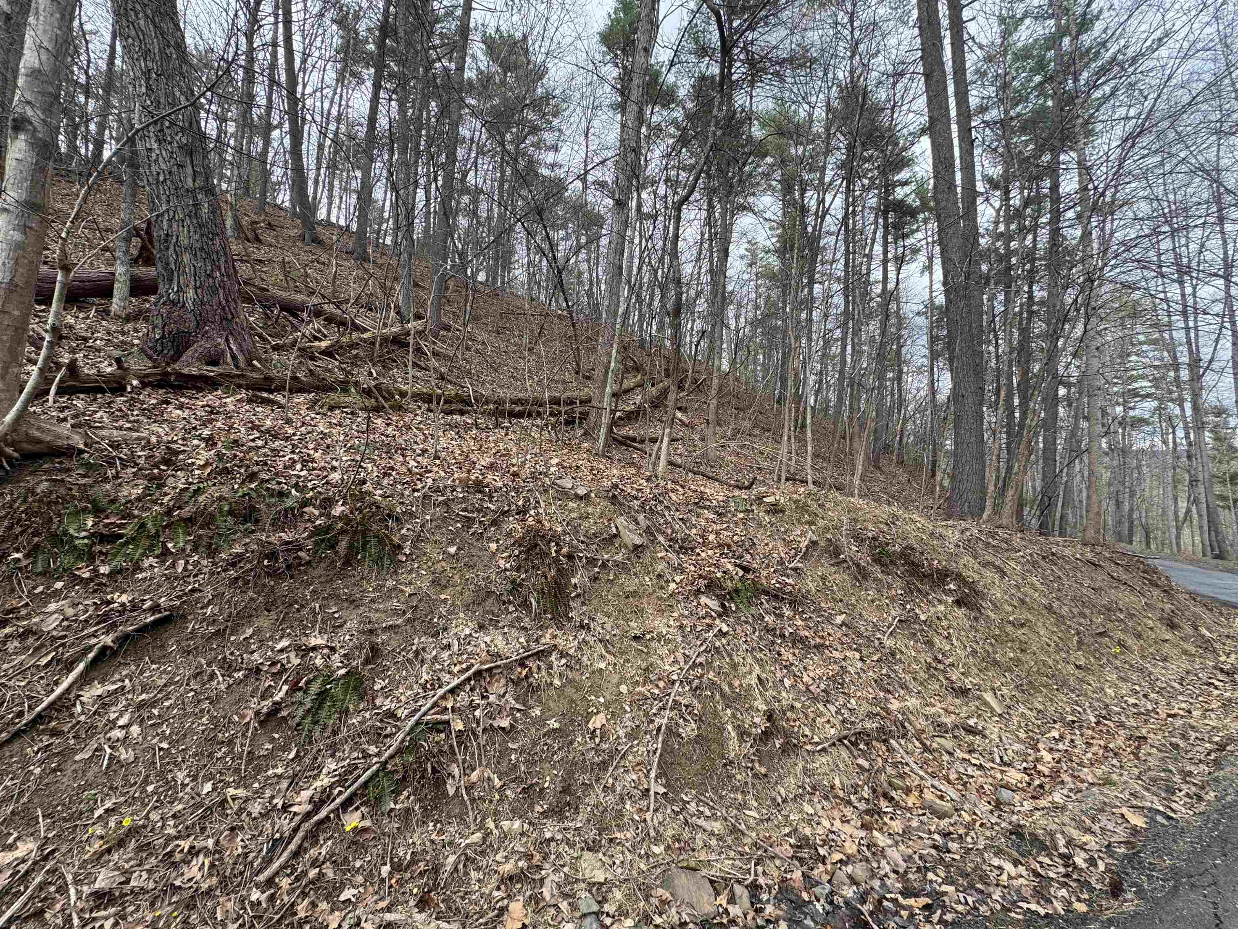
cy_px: 464
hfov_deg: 102.1
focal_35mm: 14
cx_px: 619
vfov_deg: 85.7
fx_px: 501
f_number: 2.2
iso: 40
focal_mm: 2.22
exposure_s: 1/184
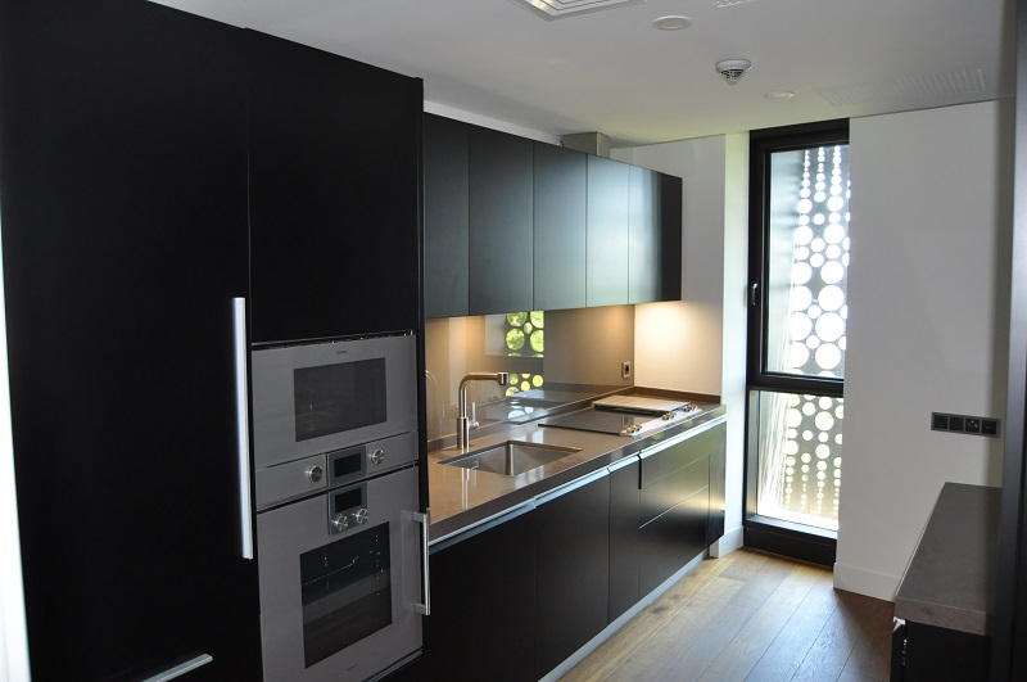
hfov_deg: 67.5
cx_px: 514
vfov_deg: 47.8
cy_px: 341
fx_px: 769
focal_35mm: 27
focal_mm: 18
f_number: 3.5
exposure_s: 1/80
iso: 800
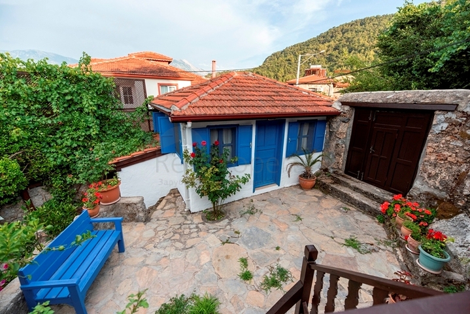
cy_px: 157
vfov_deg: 81.3
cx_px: 235
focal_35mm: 14
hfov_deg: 104.2
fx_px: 183
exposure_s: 1/2500
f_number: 2.8
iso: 400
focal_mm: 14
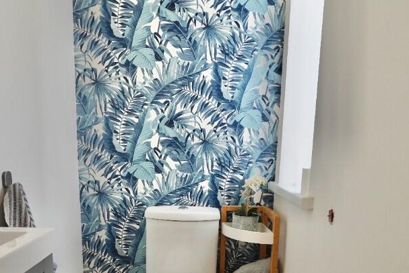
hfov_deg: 65.8
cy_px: 205
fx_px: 316
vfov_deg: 45.0
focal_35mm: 28
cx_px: 206
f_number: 4
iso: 640
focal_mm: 11
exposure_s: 1/160
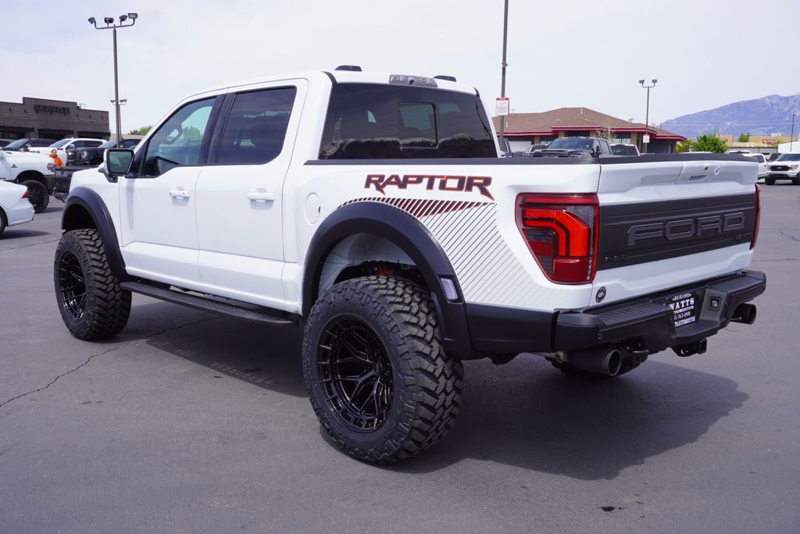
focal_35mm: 34
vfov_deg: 38.4
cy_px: 267
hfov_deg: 55.1
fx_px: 767
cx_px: 400
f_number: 10
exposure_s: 1/160
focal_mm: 23
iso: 100
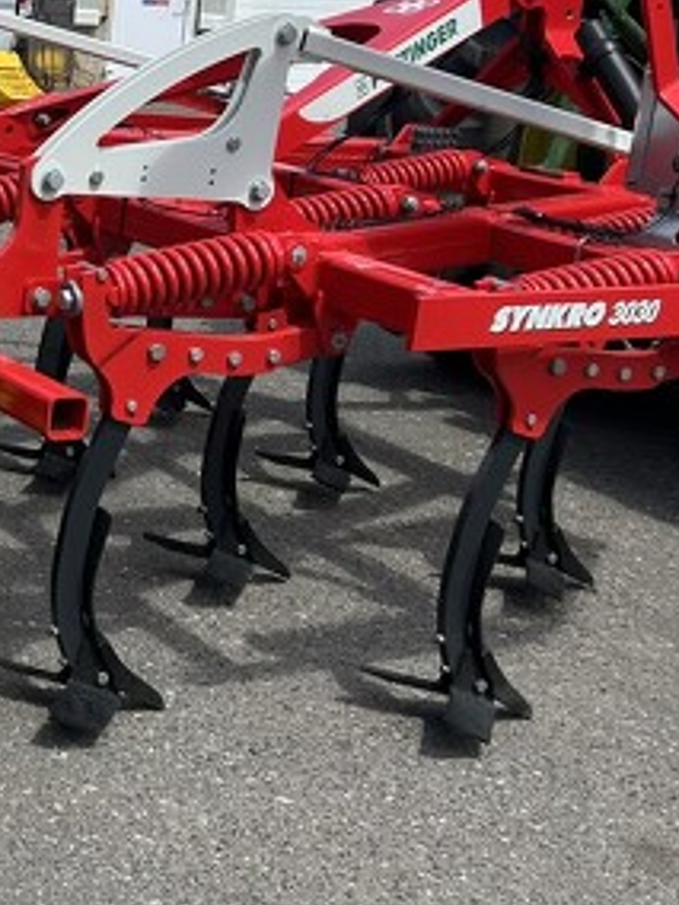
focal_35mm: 66
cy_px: 344
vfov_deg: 29.3
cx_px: -140
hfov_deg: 20.7
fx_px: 1726
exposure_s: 1/3571
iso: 50
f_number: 1.5
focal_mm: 5.7
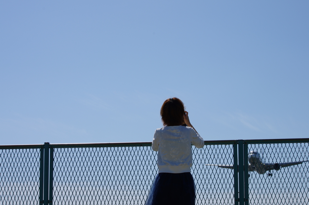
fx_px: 702
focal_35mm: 82
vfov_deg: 16.6
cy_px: 102
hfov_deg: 24.8
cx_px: 154
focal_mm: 55
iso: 80
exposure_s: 1/125
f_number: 16
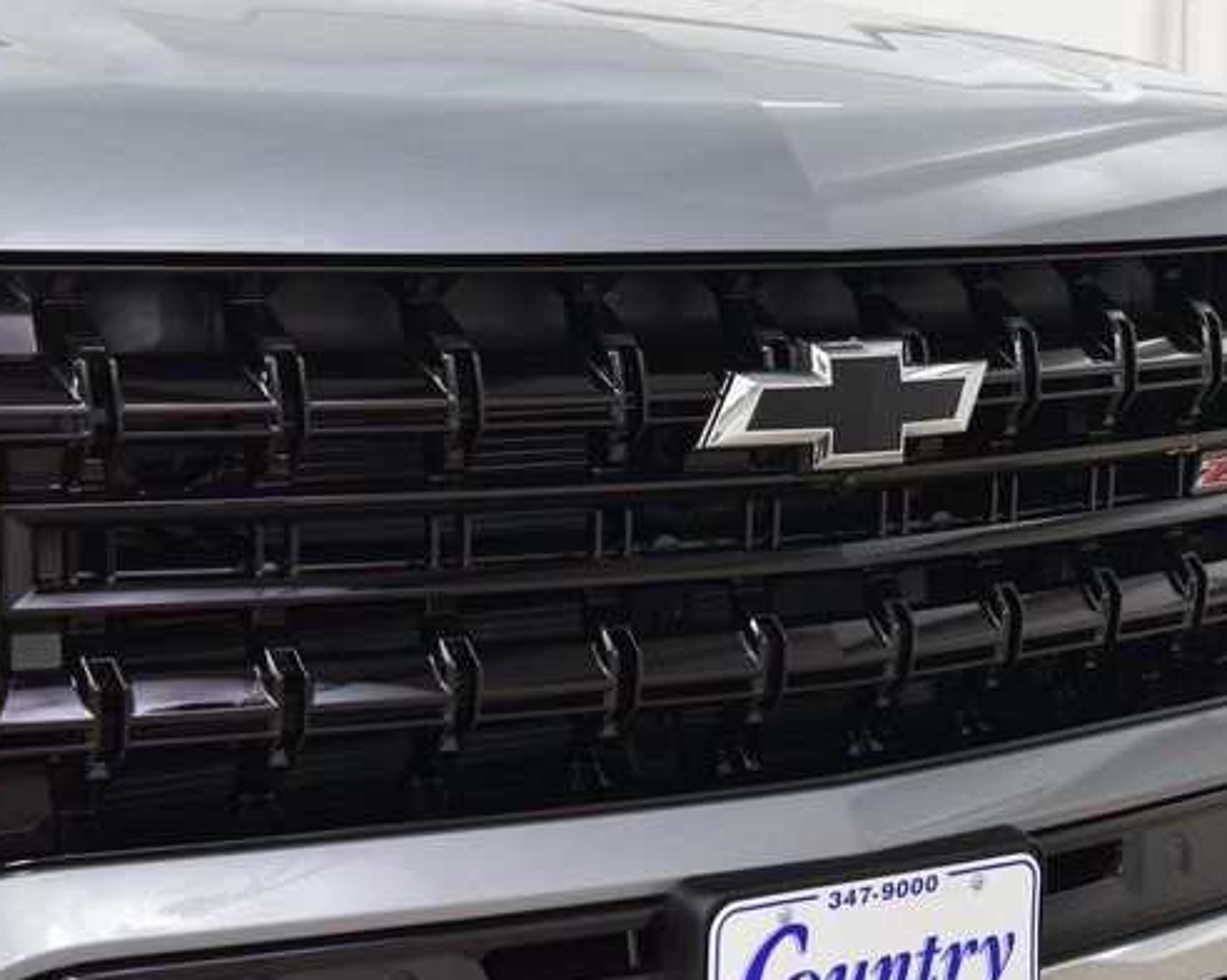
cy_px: 485
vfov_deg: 17.4
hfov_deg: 21.7
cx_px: 683
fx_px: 3194
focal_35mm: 88
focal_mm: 48
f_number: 6.3
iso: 640
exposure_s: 1/15
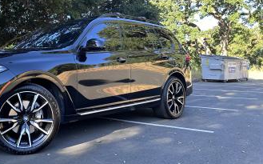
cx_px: 65
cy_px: 54
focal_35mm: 39
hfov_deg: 48.4
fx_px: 279
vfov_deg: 32.4
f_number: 1.78
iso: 80
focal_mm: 6.86
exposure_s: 1/171
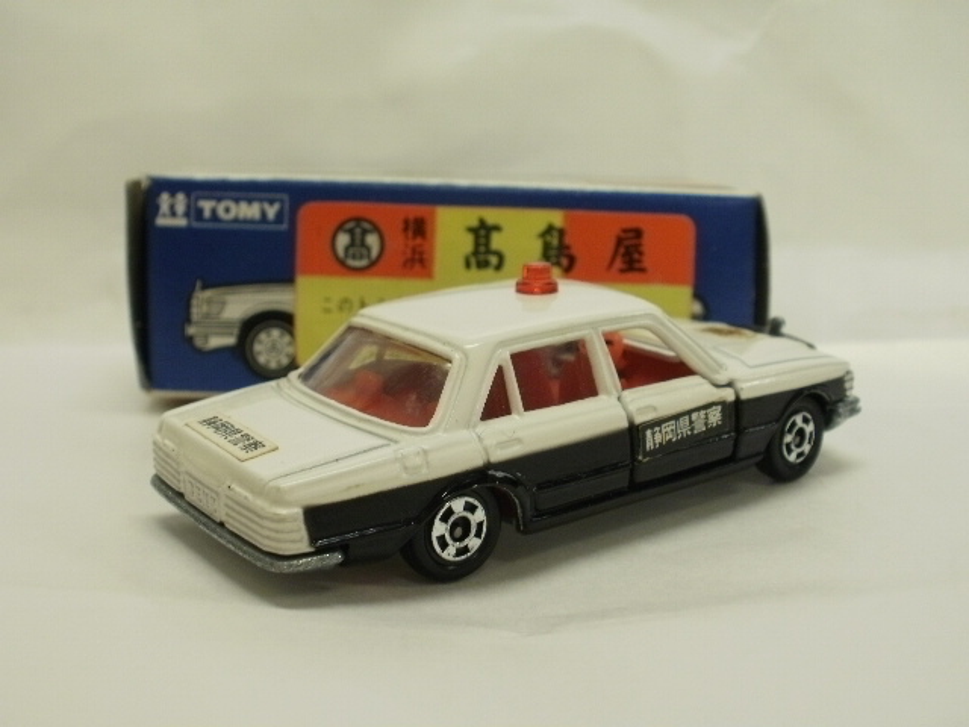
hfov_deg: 42.9
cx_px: 484
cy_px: 364
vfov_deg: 32.9
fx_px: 1232
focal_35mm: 44
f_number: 4
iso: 125
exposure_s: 1/25
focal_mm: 7.7
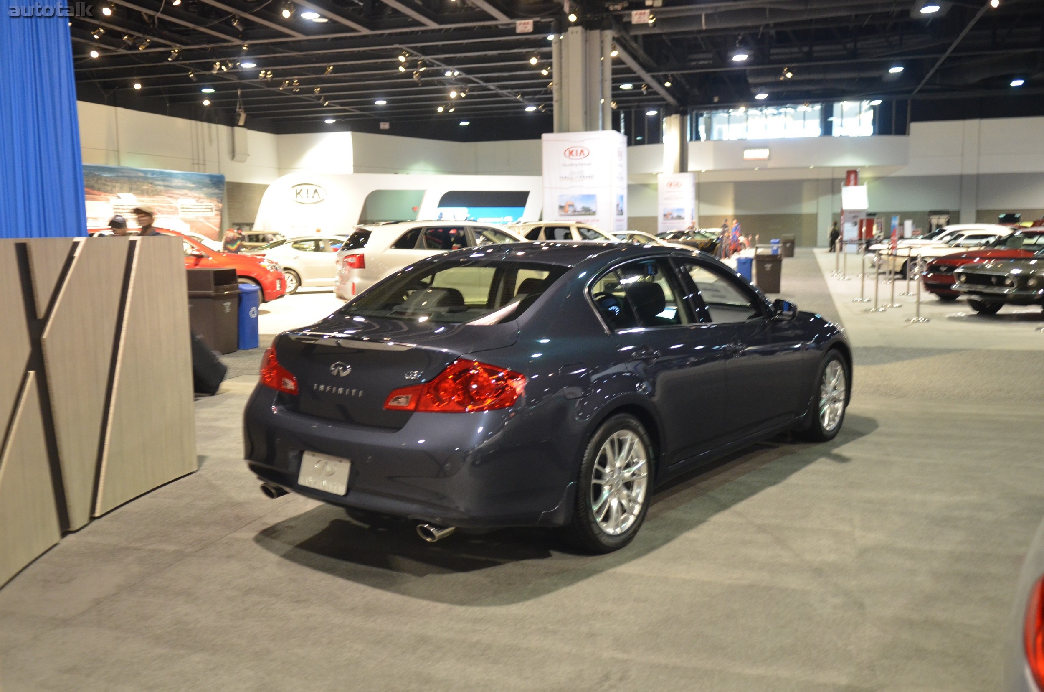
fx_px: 955
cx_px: 522
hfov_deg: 57.3
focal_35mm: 33
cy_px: 346
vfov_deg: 39.8
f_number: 2.8
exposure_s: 1/20
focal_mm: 22
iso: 1600
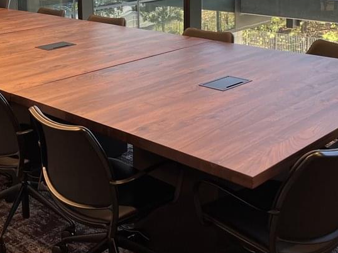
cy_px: 32
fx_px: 566
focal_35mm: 58
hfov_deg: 32.6
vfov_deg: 24.6
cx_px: 84
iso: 125
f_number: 1.6
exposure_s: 1/120
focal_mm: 5.1
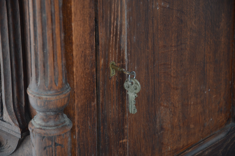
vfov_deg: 8.7
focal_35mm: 158
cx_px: 118
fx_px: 1026
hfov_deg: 13.1
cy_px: 78
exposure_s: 1/60
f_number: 6.3
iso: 200
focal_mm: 105
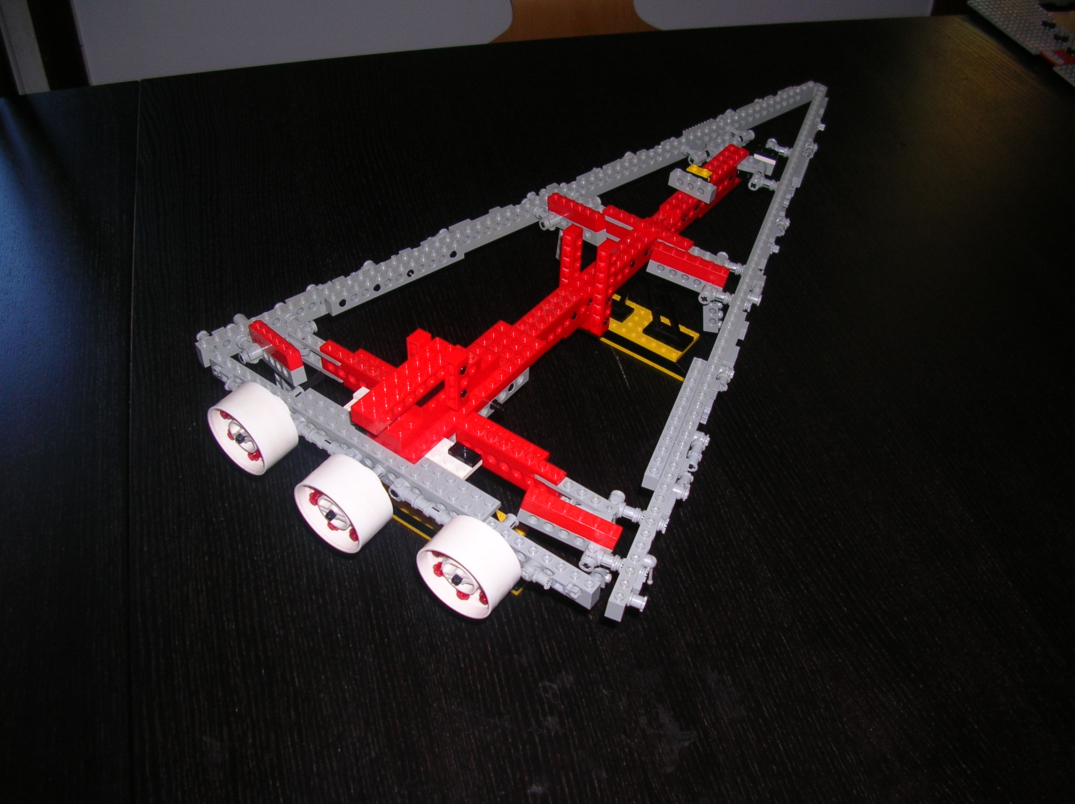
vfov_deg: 40.6
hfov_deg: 52.7
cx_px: 538
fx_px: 1086
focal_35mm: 35
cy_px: 402
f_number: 2.8
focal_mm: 5.8
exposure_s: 1/60.1
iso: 50
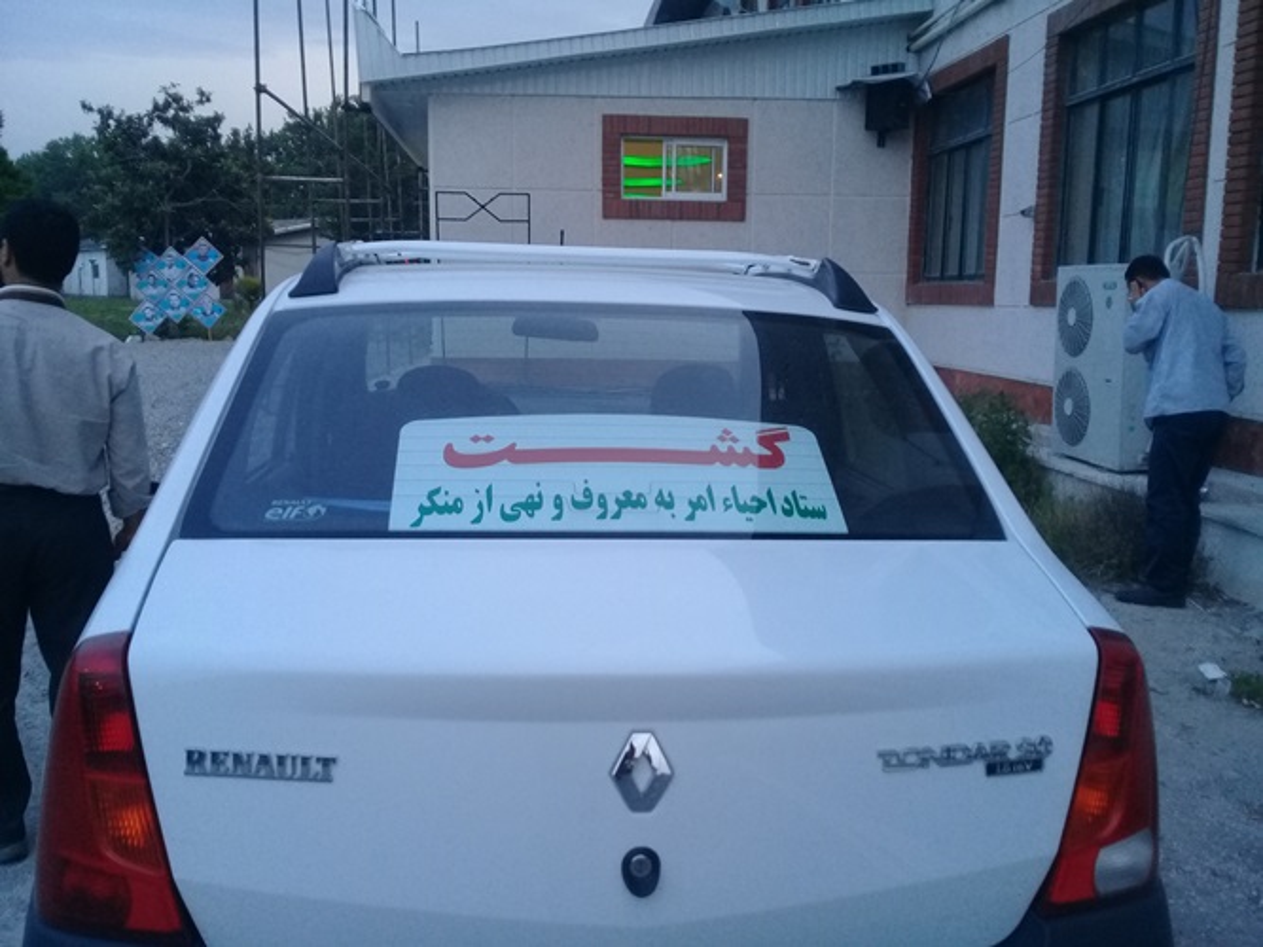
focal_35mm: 31
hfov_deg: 58.4
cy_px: 474
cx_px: 632
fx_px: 1131
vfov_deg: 45.4
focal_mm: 3.3
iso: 100
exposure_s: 1/33
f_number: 2.2
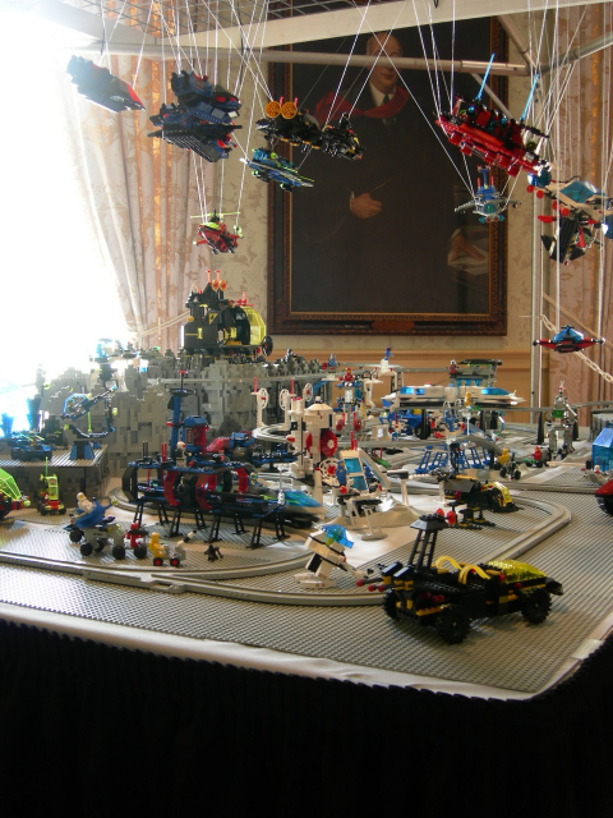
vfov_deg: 42.9
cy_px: 409
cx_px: 306
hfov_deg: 32.9
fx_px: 1039
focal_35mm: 44
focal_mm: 9.1
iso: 64
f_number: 2.9
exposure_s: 1/12.8
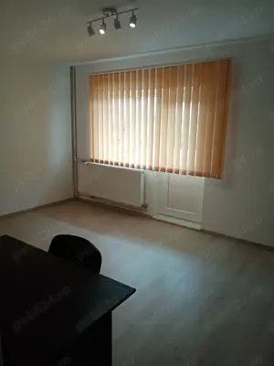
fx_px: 274
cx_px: 137
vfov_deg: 67.3
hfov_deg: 53.1
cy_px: 183
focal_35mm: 26
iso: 164
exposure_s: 1/100
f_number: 1.8
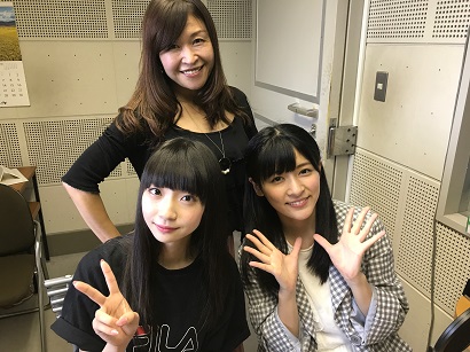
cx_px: 235
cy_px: 176
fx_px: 380
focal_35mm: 28
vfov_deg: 49.7
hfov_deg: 63.5
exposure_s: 1/20
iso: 40
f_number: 1.8
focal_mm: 3.99
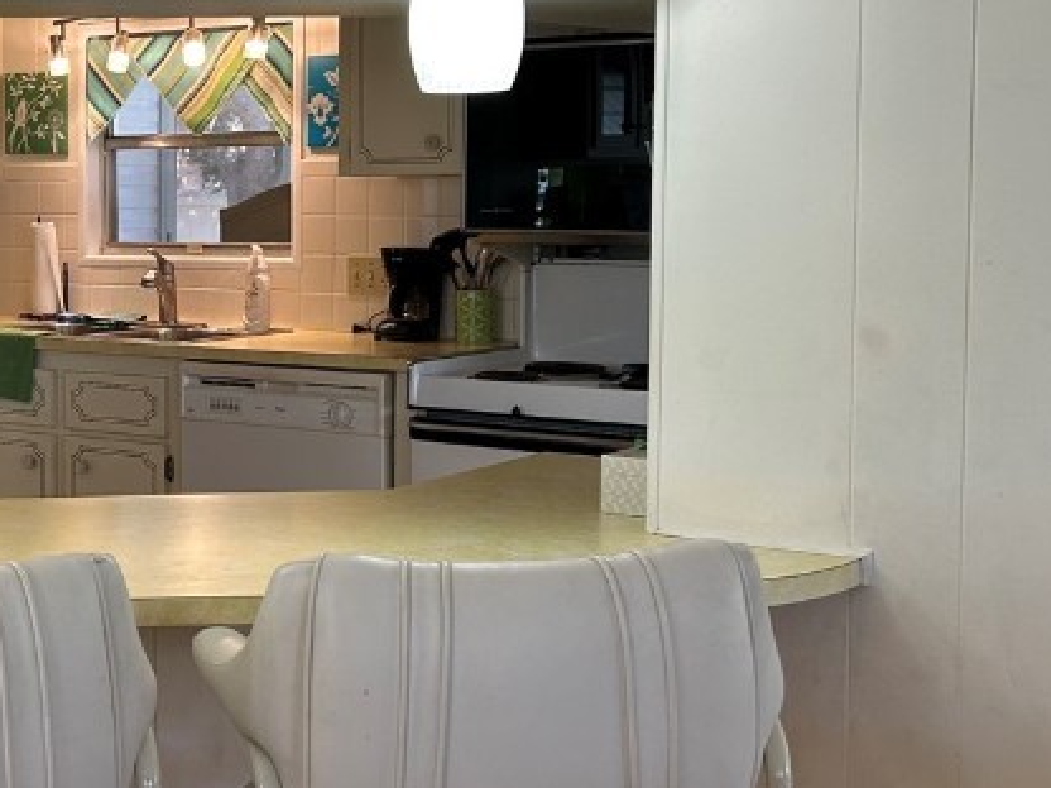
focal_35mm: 64
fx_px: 1943
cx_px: 73
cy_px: 303
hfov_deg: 28.9
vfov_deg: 22.9
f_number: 1.5
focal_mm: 5.7
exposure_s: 1/120
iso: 64
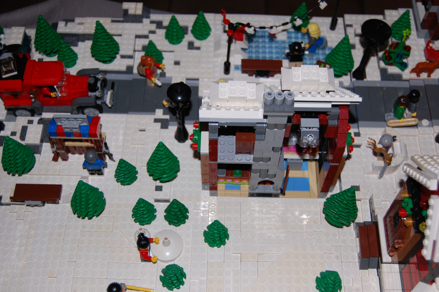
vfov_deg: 28.9
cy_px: 146
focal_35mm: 46
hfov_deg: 42.4
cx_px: 220
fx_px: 567
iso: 400
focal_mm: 31
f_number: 4.5
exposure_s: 1/60
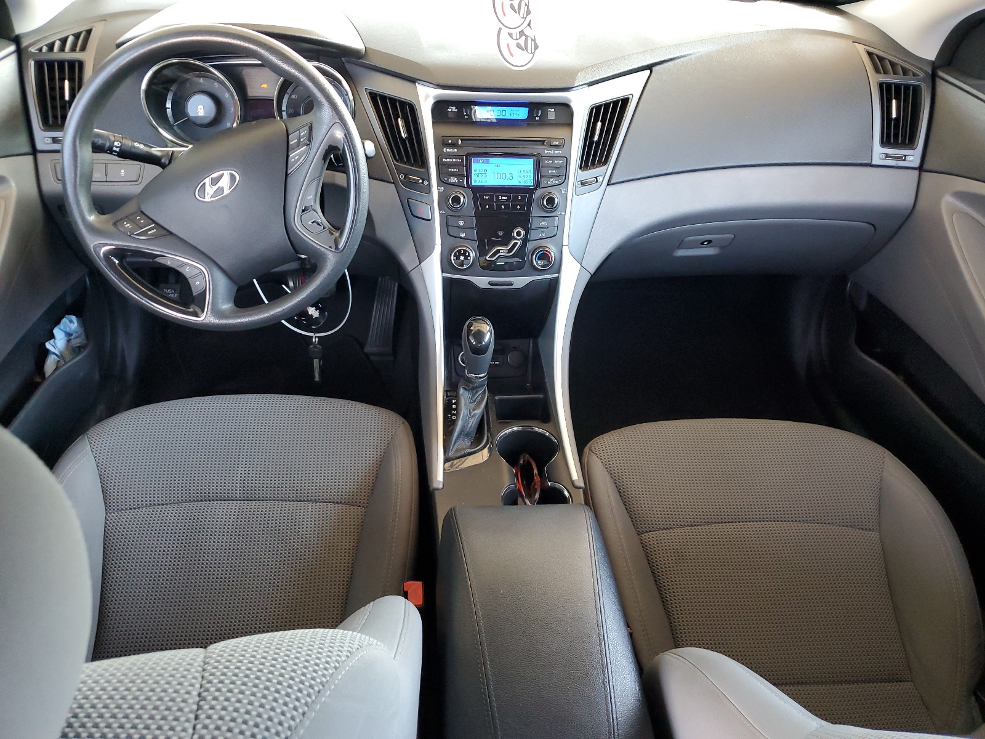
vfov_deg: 53.1
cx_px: 492
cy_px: 370
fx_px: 740
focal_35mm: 26
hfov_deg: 67.3
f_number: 1.5
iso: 214
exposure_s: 1/60.2
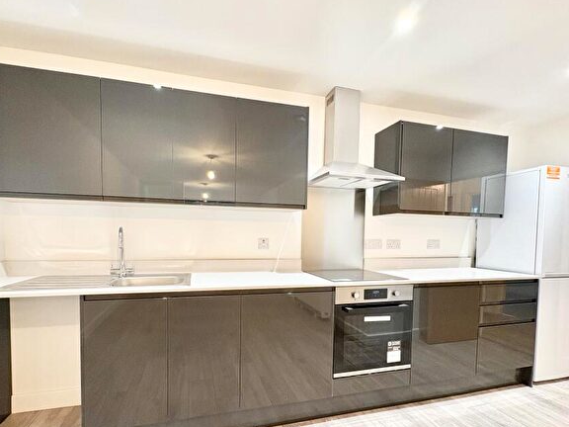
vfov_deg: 74.2
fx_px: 279
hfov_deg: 90.9
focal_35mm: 17
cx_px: 267
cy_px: 248
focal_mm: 2.22
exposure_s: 1/50
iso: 250
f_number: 2.2
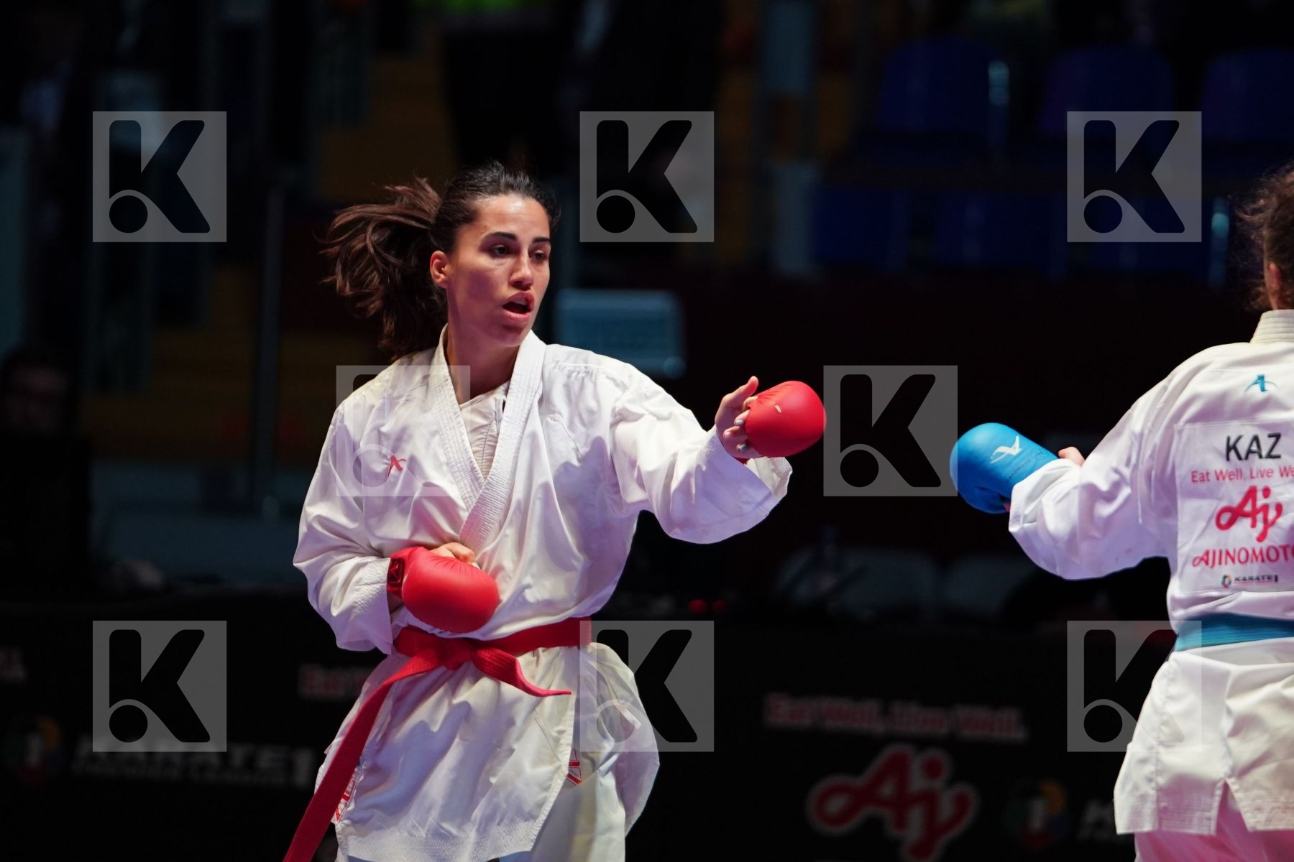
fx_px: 10675
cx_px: 647
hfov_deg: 6.9
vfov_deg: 4.6
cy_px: 431
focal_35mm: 297
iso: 2000
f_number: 2.8
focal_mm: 198
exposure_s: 1/1000
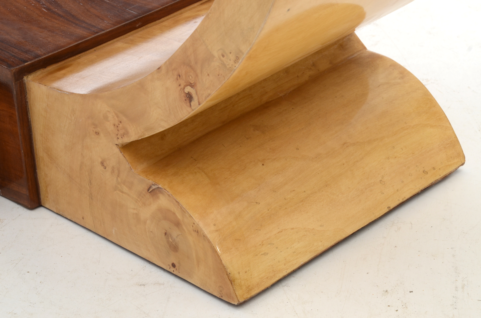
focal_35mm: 120
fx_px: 1600
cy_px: 159
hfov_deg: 17.1
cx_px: 240
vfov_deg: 11.4
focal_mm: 80
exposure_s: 1/125
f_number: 11
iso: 200
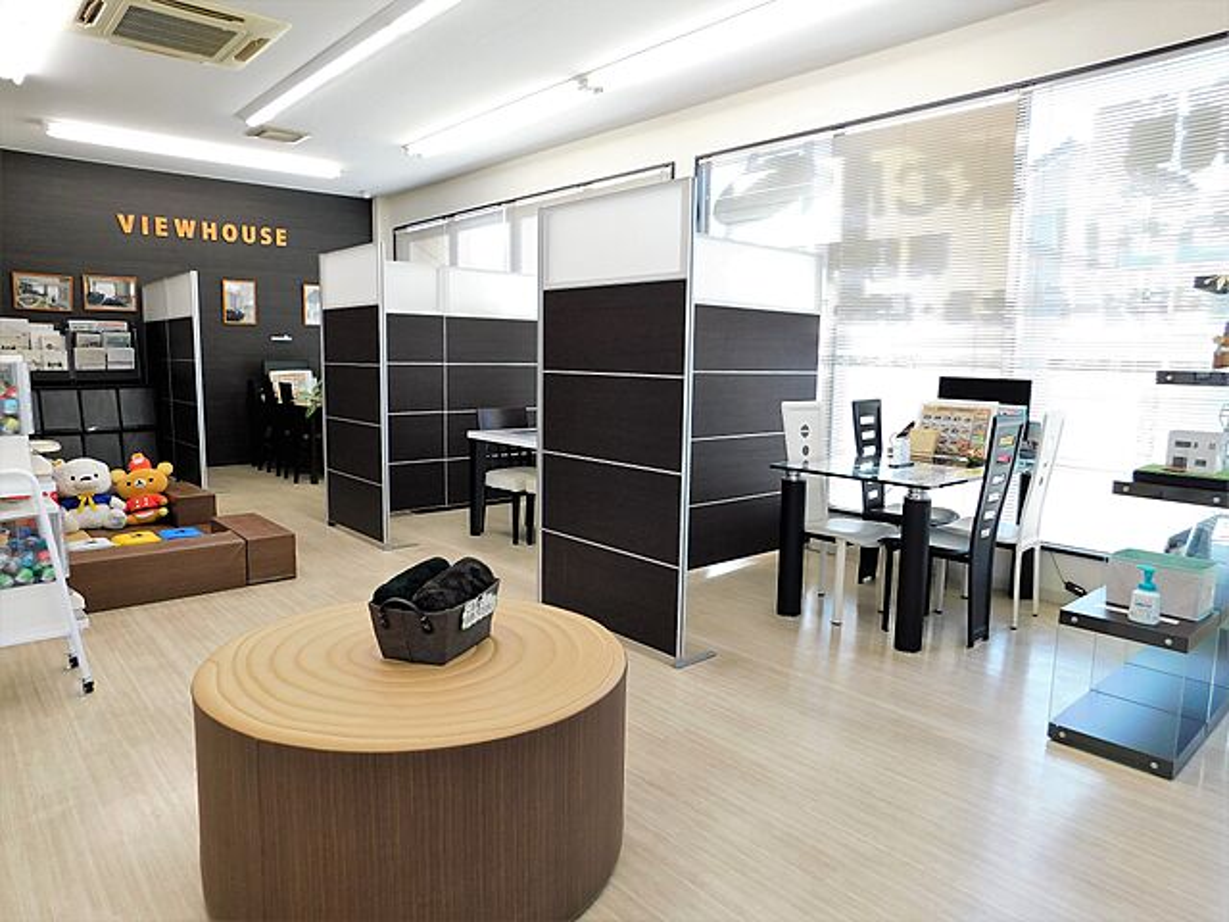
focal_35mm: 23
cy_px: 461
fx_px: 817
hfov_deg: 73.9
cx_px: 614
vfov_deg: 58.9
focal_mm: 4
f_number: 3
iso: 125
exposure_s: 1/100
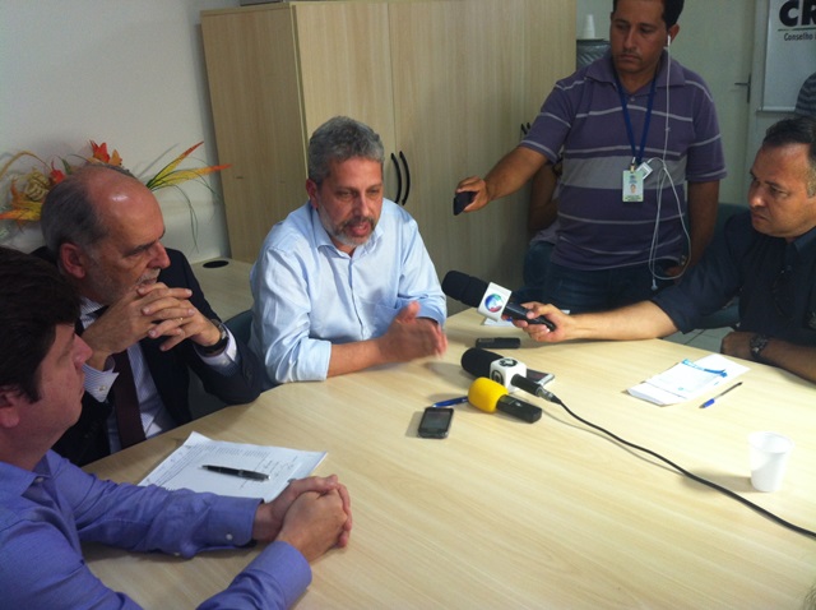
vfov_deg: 40.6
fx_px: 824
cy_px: 305
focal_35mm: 35
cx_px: 408
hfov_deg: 52.7
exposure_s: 1/17
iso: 80
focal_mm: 3.85
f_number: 2.8
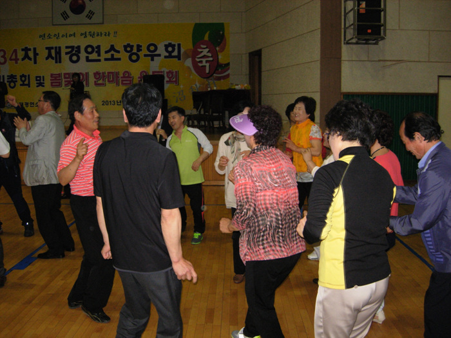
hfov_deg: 51.4
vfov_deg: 39.7
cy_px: 169
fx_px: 469
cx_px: 226
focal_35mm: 36
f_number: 2.7
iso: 200
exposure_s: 1/128
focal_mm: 7.5
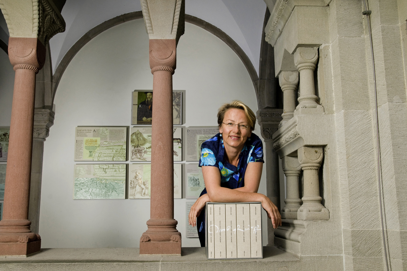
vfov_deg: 36.8
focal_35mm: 36
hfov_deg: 53.2
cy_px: 136
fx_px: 407
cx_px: 204
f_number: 8
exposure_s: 1/200
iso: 200
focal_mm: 24
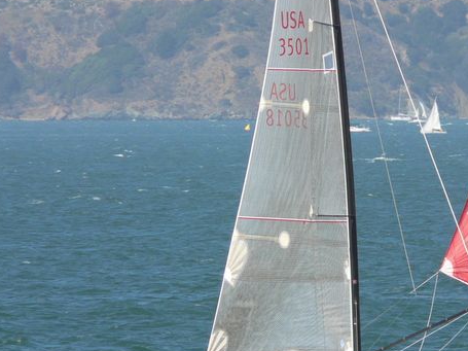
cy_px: 293
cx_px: 291
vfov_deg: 2.0
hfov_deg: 2.6
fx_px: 10272
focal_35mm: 760
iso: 80
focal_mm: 72
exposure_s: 1/400
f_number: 5
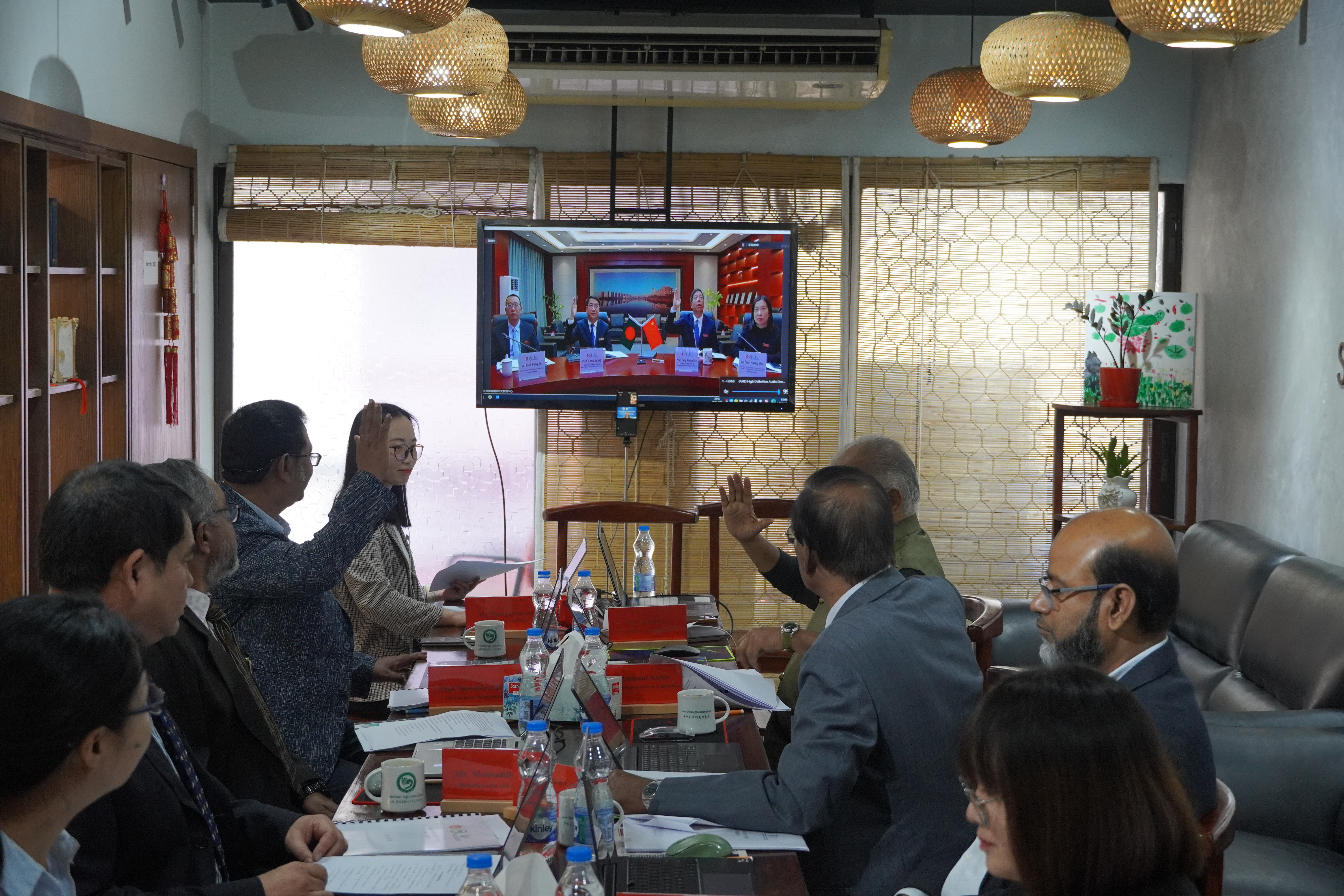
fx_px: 2128
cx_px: 672
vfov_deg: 23.8
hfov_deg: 35.1
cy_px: 448
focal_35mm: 57
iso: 1250
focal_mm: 38
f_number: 4.5
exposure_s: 1/160
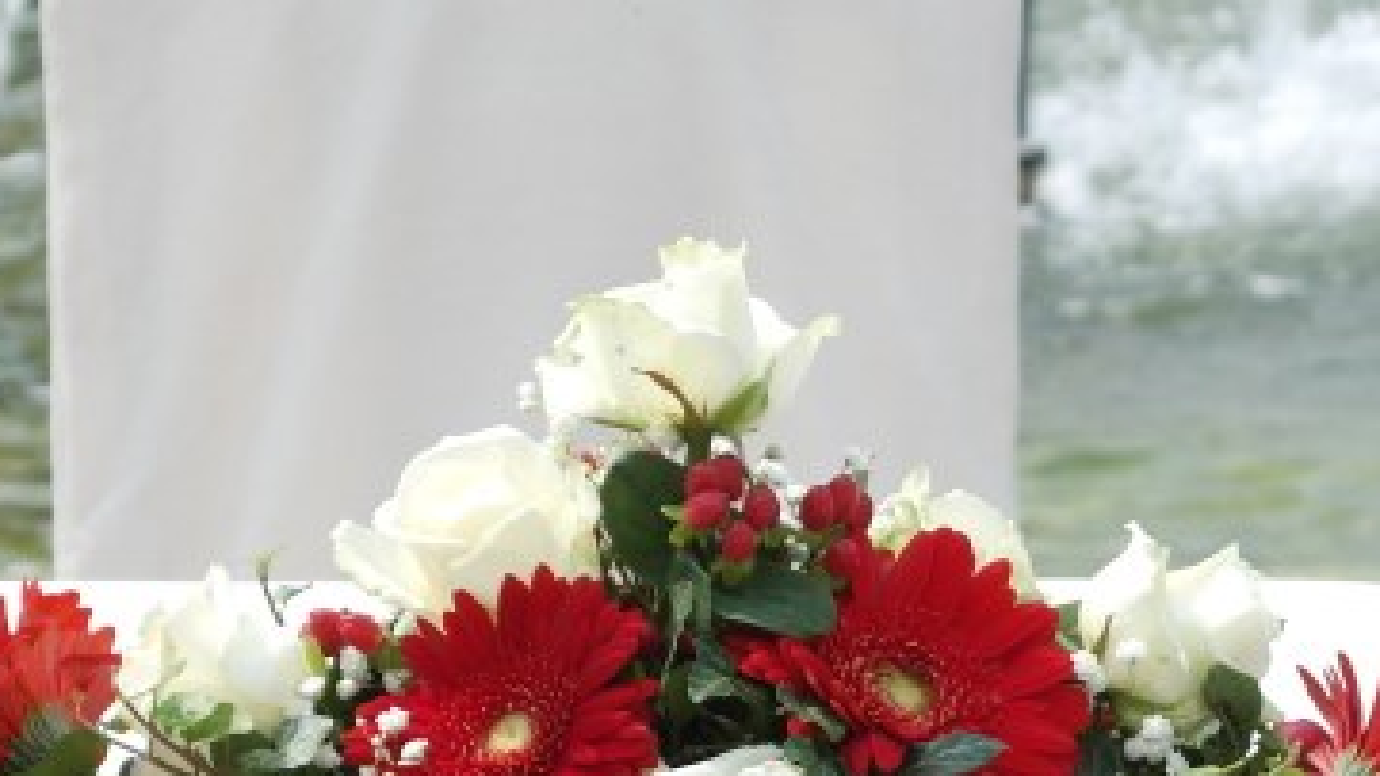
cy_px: 550
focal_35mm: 306
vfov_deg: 4.0
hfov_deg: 7.1
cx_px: 631
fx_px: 11196
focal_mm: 50
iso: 100
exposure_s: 1/160
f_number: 7.1
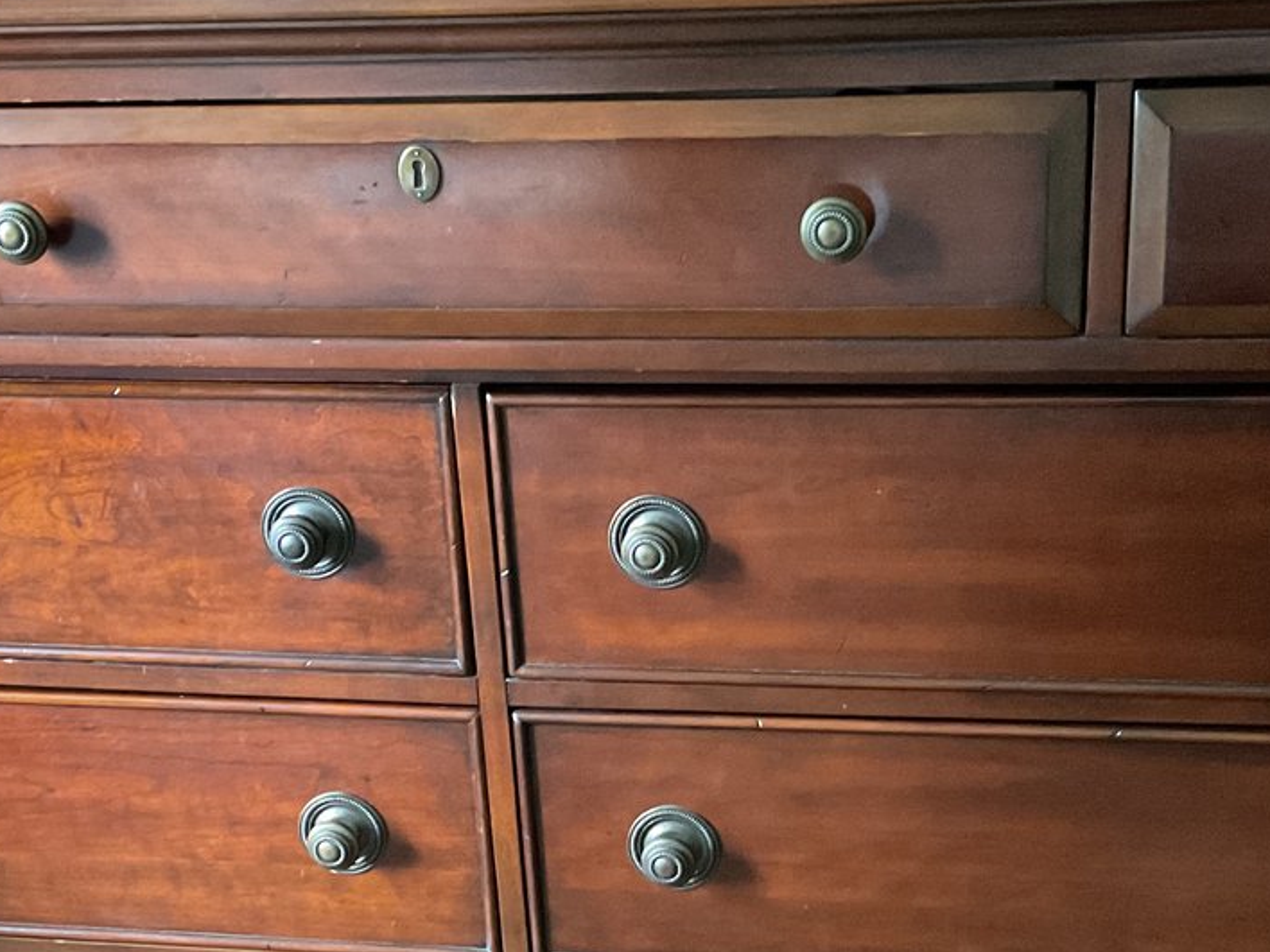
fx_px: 2275
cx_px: 672
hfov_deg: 31.2
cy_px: 711
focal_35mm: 62
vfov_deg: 23.4
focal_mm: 3
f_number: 1.8
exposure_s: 1/24
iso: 500
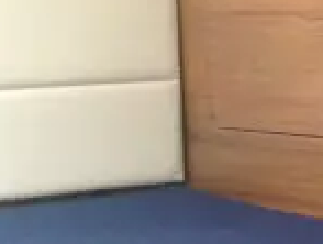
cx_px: 824
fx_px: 1674
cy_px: 75
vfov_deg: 8.3
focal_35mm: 179
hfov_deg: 9.5
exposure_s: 1/20
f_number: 2.4
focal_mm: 4.12
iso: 80
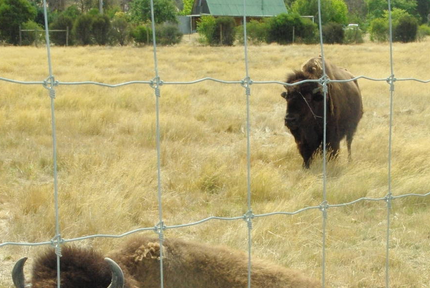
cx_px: 270
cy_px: 258
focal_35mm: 93
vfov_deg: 14.6
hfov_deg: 21.8
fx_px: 1112
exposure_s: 1/180
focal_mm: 34
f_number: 22
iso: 1600
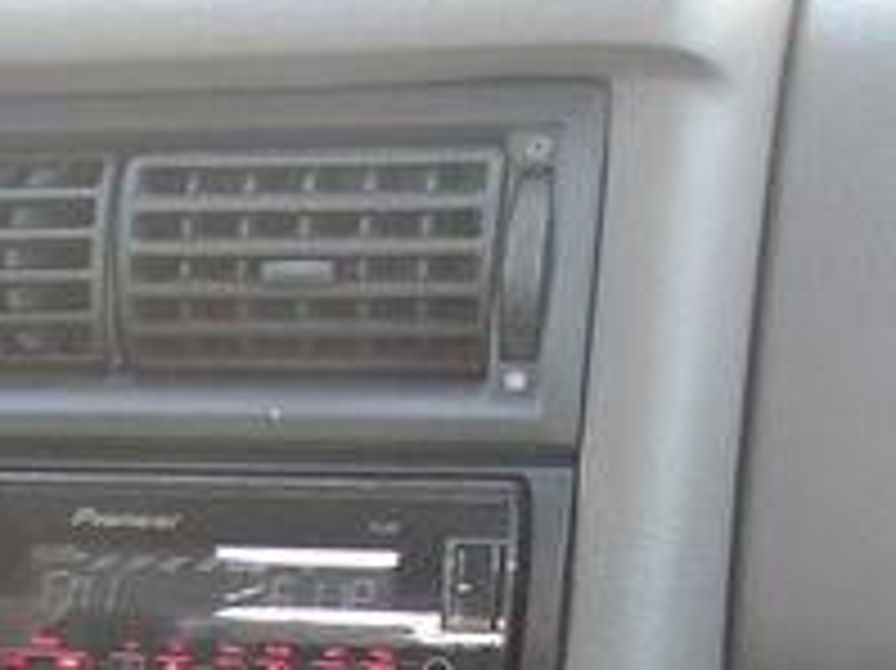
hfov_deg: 13.2
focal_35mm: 139
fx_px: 3596
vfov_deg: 9.8
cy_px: 1407
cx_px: -581
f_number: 3
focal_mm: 4.9
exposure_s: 1/20
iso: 160
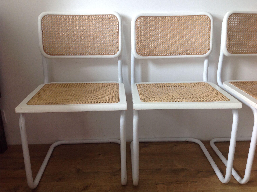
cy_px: 96
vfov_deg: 40.6
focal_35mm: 35
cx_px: 128
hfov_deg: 52.7
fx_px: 259
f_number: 2.4
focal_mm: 4.28
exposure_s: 1/15
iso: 100
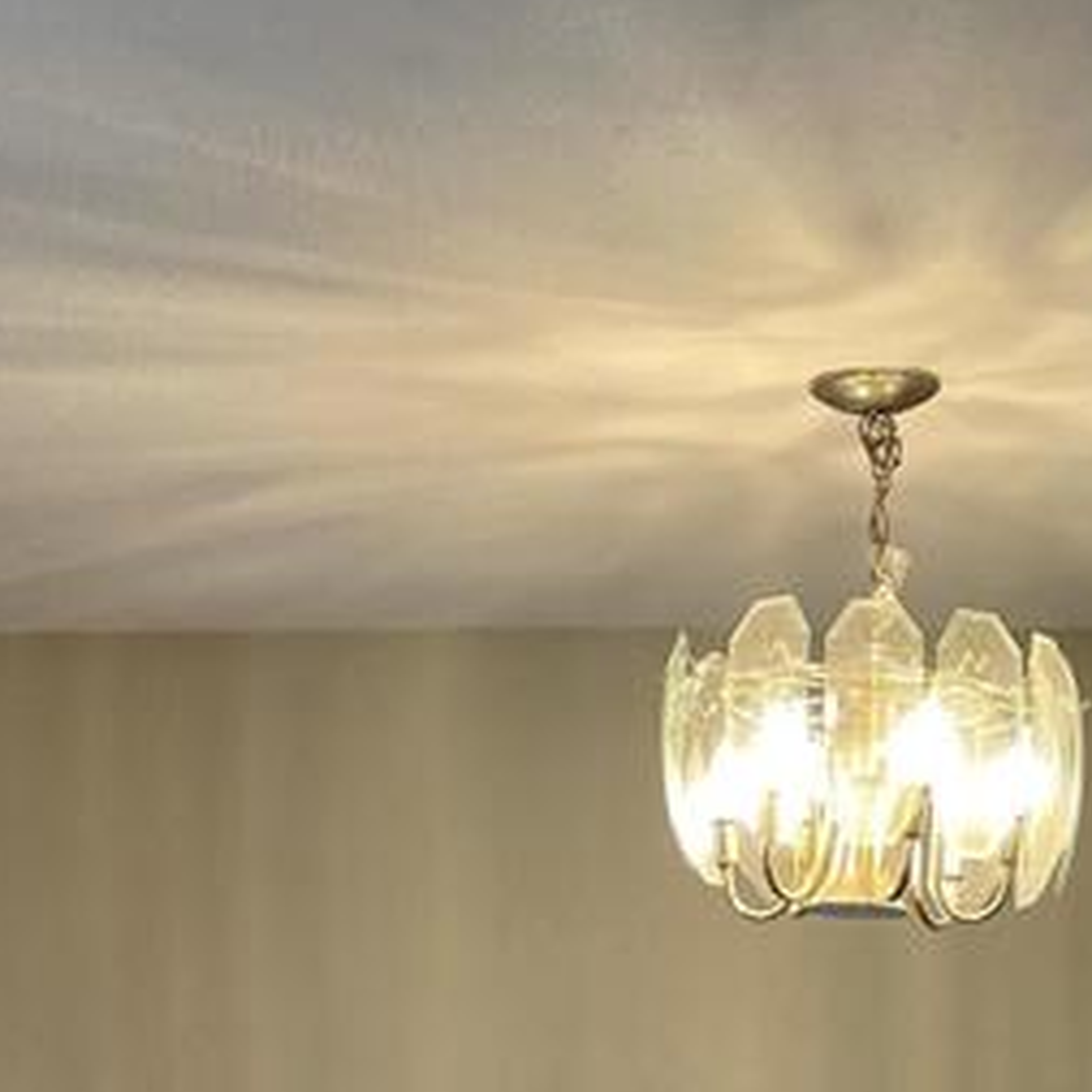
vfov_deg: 15.9
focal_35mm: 93
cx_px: 665
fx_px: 3319
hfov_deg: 18.7
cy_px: 1955
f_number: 1.6
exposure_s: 1/120
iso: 125
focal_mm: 4.2
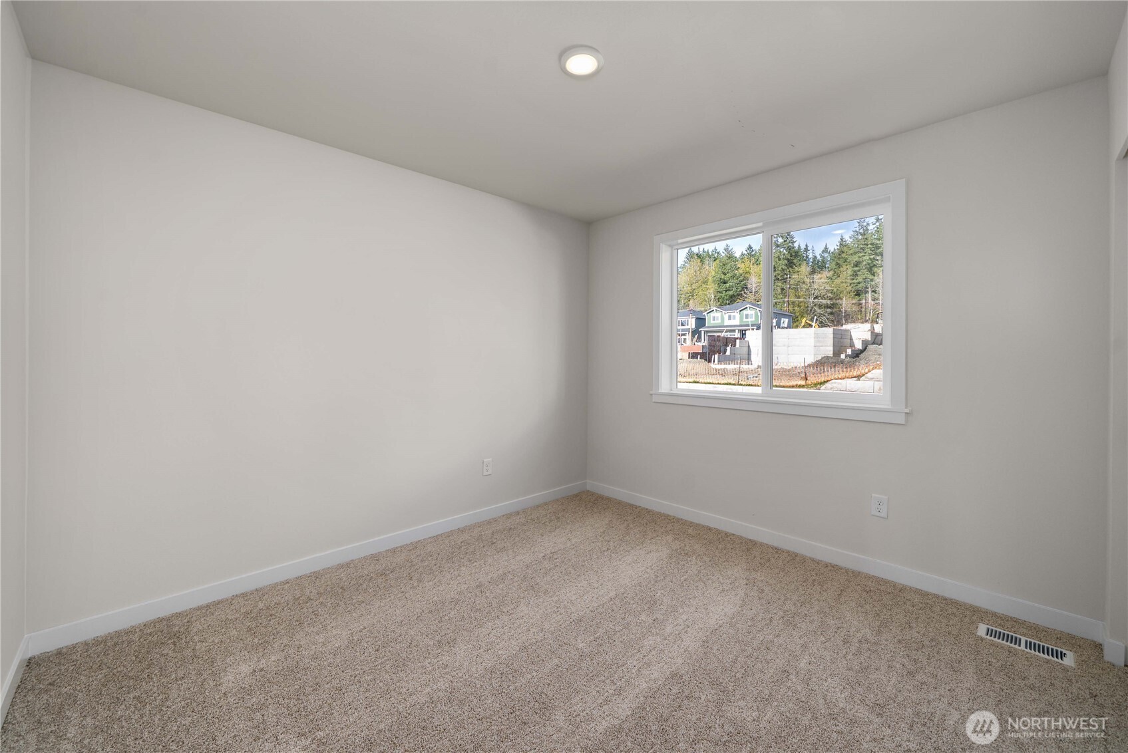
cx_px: 564
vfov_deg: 85.5
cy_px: 376
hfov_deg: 108.3
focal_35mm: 13
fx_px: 408
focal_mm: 13
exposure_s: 1/25
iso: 1000
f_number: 7.1
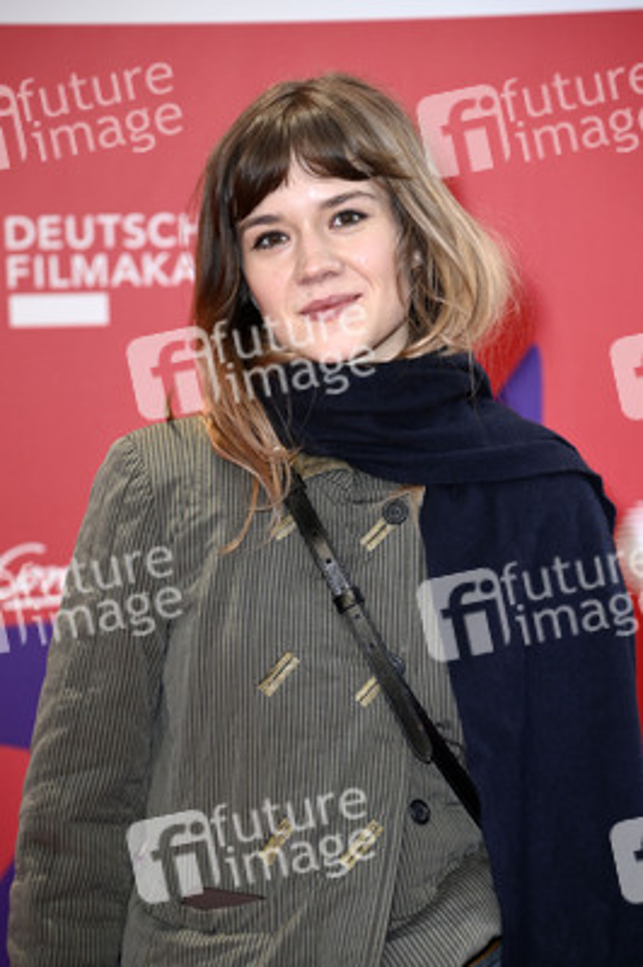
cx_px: 322
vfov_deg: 12.8
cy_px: 484
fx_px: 4294
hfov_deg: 8.6
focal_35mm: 160
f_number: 5.6
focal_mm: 160
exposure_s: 1/250
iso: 500
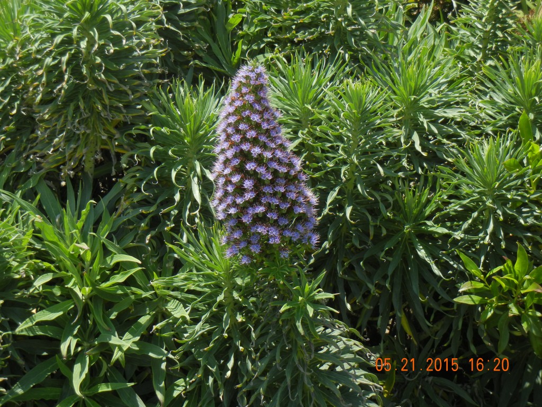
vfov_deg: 16.6
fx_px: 1394
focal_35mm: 89
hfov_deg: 22.0
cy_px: 204
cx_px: 271
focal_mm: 16
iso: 160
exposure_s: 1/538
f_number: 4.4
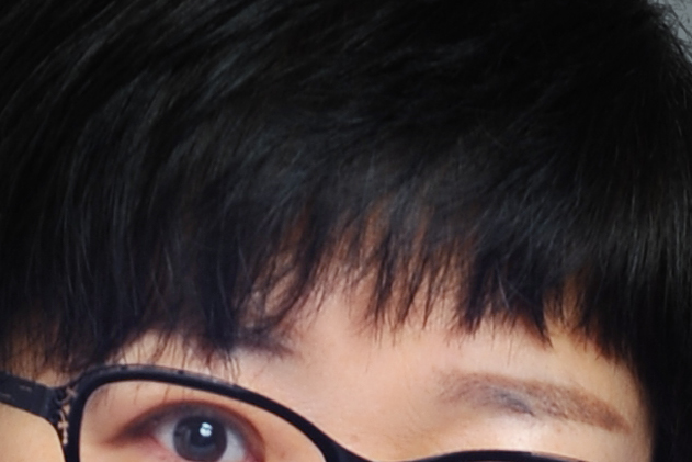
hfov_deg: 6.1
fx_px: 6479
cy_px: 1584
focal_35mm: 337
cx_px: 359
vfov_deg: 3.9
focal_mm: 50
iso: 200
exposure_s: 1/160
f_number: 7.1
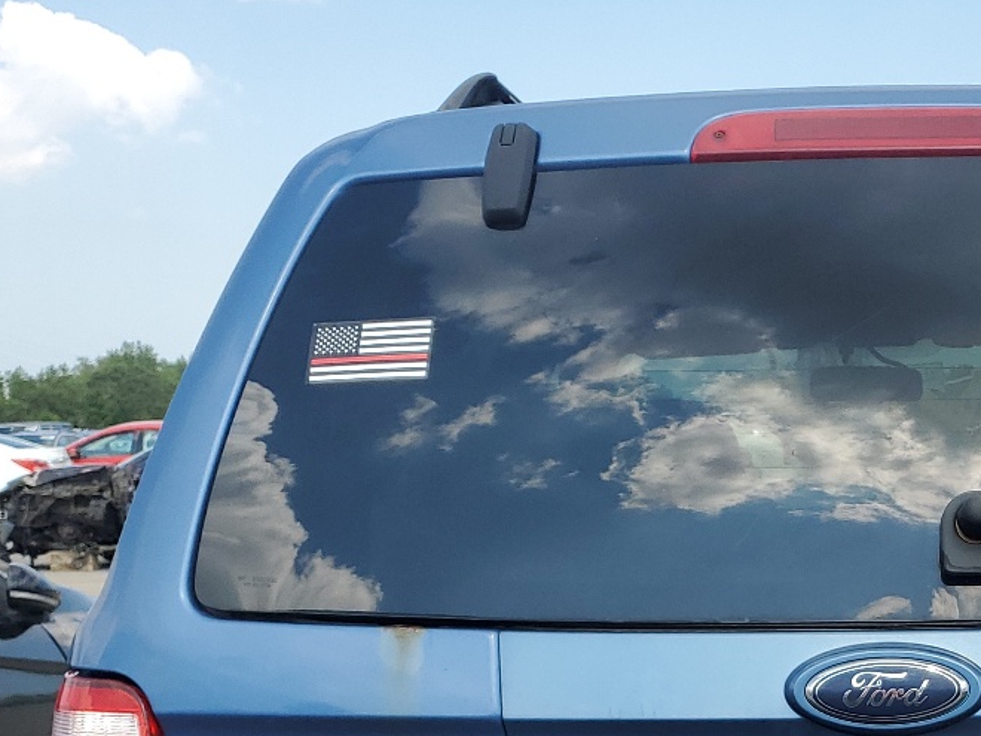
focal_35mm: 63
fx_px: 1785
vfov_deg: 21.8
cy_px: 843
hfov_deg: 29.4
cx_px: 884
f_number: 1.5
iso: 50
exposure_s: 1/1429
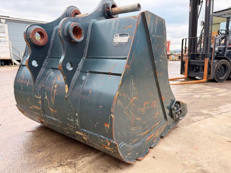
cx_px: 116
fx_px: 160
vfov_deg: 56.8
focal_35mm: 24
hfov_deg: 71.6
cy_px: 86
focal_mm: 6.76
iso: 160
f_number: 1.78
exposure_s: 1/210
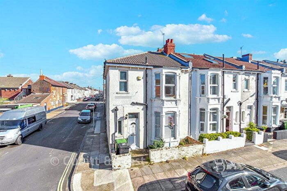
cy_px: 96
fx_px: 120
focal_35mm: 15
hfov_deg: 100.4
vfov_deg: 77.4
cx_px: 144
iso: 500
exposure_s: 1/400
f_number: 8
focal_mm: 10
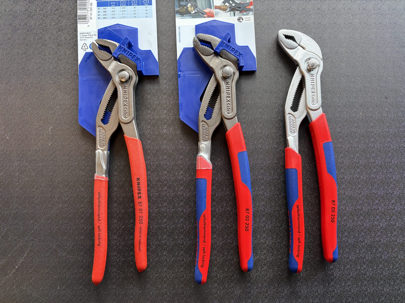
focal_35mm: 26
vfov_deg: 53.1
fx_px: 304
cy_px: 152
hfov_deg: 67.3
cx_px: 202
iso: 80
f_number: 1.6
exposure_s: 1/120
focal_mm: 5.96
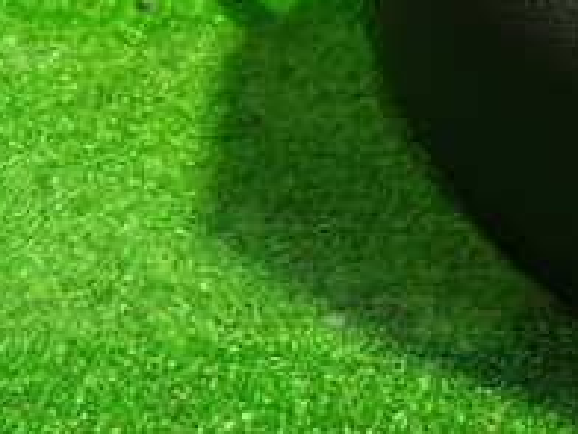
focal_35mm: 92
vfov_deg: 15.7
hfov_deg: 19.5
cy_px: -21
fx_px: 1536
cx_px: 773
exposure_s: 1/30
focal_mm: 5.4
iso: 500
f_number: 2.3
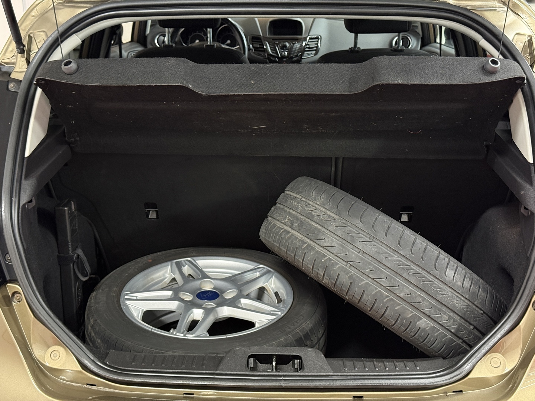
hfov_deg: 39.7
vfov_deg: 30.3
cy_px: 200
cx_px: 268
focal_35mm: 48
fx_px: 742
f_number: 1.78
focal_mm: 6.76
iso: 320
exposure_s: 1/40
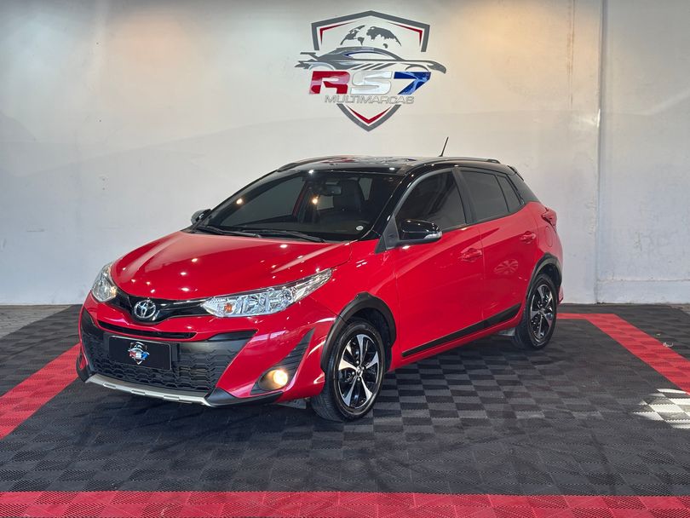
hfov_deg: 36.8
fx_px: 1037
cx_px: 345
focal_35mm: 52
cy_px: 259
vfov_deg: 28.0
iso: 25
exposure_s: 1/120
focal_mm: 5.96
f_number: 1.6
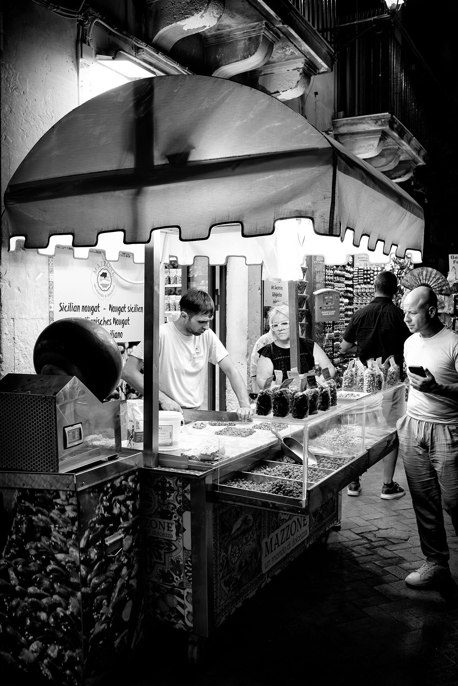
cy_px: 343
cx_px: 229
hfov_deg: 37.9
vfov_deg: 54.4
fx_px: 667
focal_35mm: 35
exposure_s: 1/125
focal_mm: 35
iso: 1000
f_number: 5
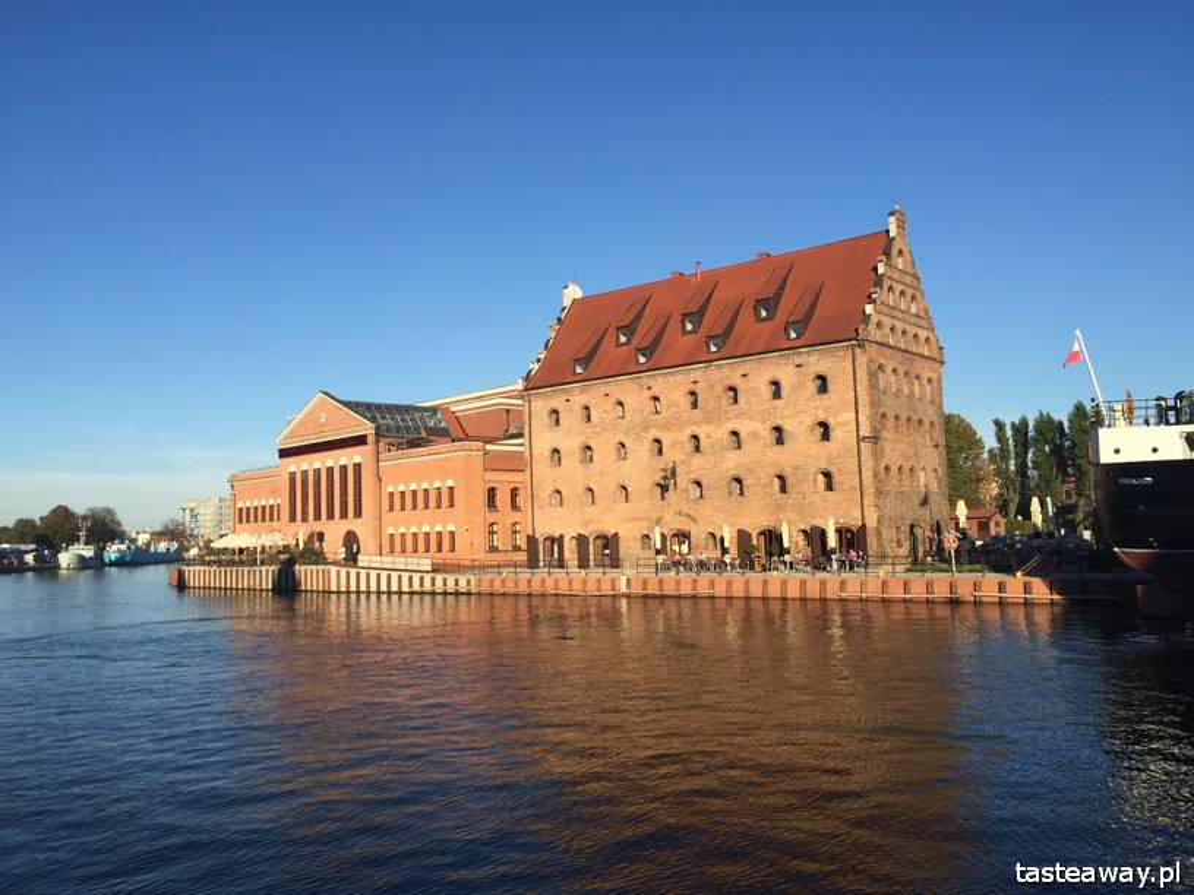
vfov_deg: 48.2
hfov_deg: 61.7
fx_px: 1000
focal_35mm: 29
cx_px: 597
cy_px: 448
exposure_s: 1/1799
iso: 32
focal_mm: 4.15
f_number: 2.2
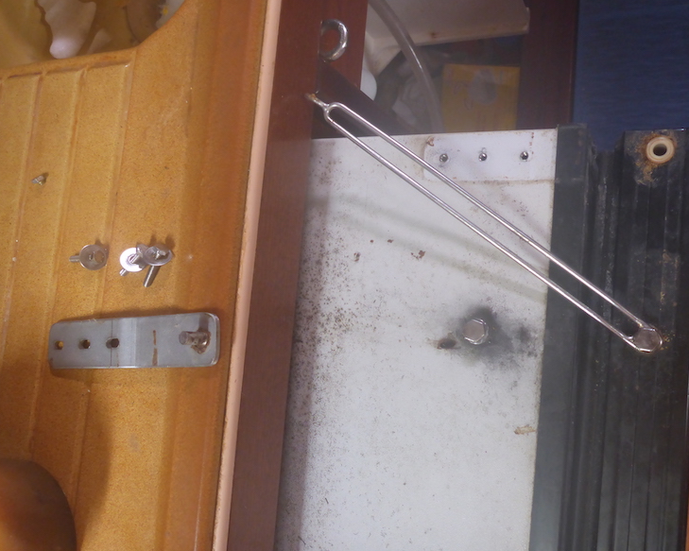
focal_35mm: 30
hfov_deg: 58.7
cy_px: 277
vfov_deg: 48.5
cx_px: 366
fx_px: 612
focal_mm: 4.9
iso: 400
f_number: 3.3
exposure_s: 1/20
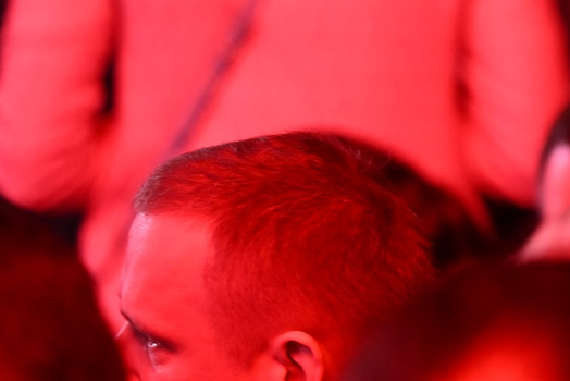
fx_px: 10439
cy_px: -64
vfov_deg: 2.1
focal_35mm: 659
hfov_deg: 3.1
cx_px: 1359
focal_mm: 135
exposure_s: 1/50
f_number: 1.8
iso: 400
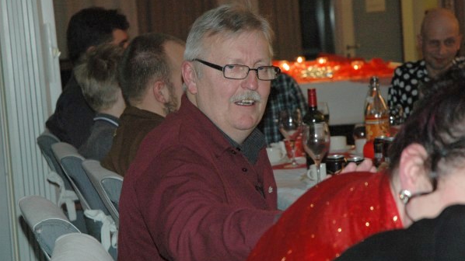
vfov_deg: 12.3
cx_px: 233
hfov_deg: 21.8
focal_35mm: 98
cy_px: 113
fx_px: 1208
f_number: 5
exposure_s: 1/60
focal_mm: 62
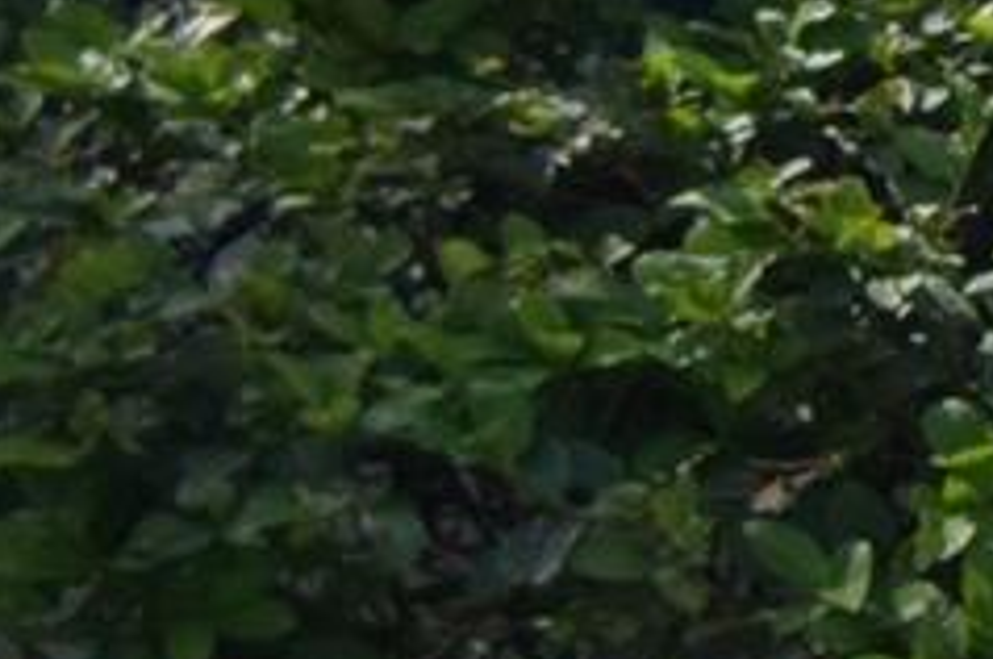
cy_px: 142
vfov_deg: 13.5
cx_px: 3113
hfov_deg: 10.9
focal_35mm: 101
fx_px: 2782
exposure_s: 1/2500
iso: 200
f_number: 3.5
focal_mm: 10
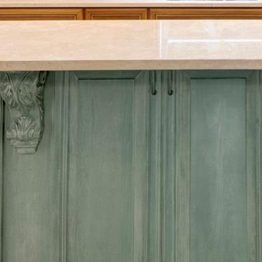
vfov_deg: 27.1
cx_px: 229
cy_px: -77
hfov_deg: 30.9
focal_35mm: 53
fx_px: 454
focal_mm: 8
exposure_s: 1.3
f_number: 8
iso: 100
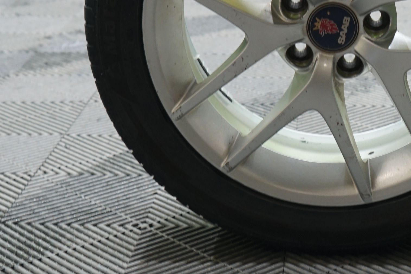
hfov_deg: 20.9
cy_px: 2
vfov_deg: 14.0
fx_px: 1096
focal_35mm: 96
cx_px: 343
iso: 800
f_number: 4.5
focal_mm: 37
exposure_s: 1/20
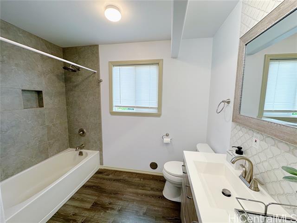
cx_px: 148
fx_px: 120
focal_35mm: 14
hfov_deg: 102.1
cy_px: 112
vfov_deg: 85.7
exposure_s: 1/120
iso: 64
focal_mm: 2.22
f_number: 2.2
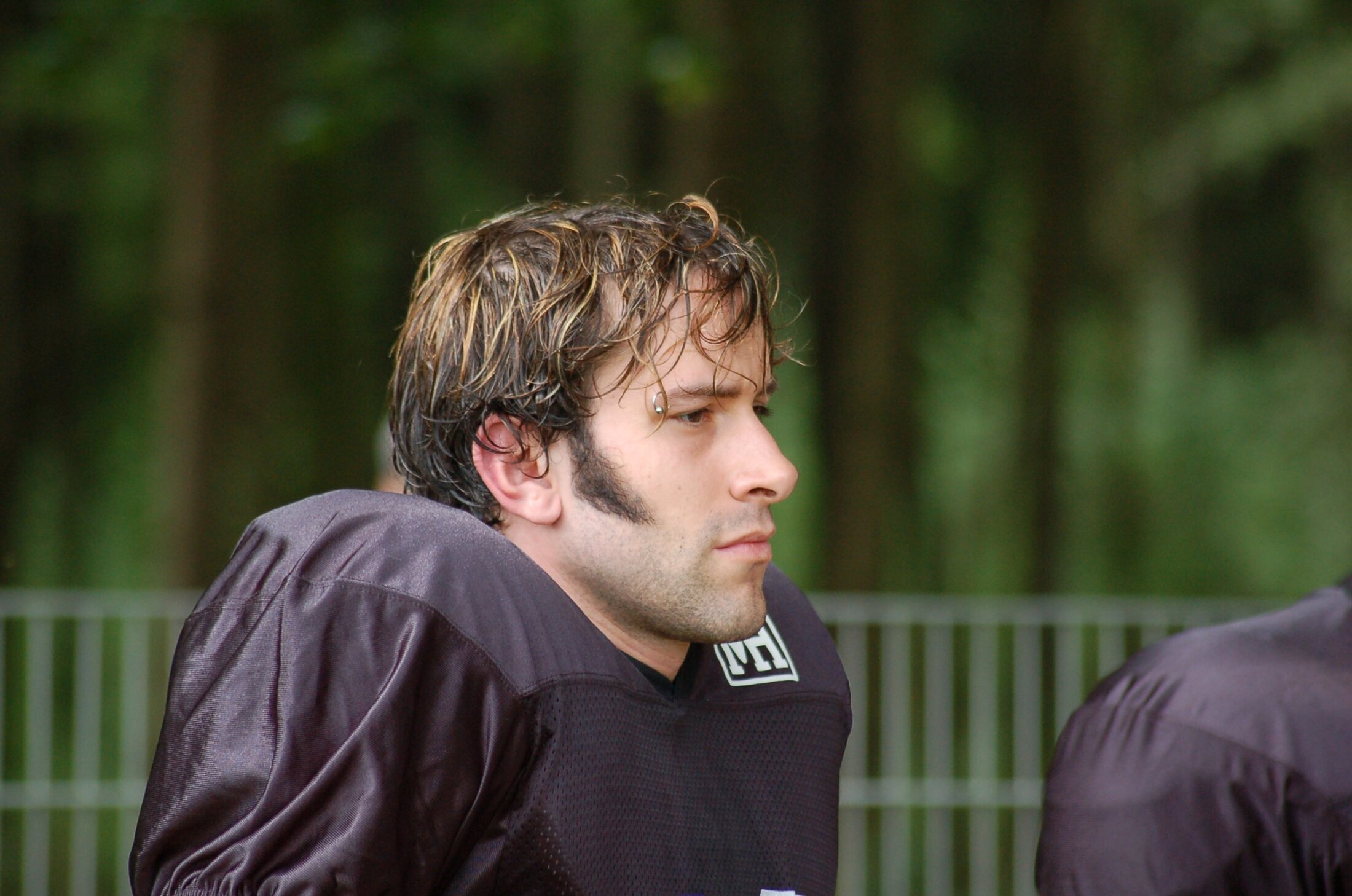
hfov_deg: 8.1
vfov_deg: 5.4
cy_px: 448
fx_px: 9559
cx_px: 676
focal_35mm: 255
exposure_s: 1/500
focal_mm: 170
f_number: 4.8
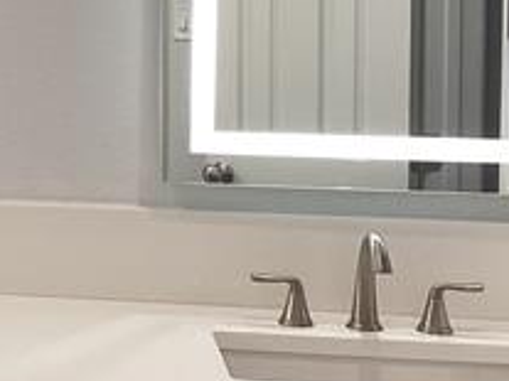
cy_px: 49
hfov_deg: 18.9
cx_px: -160
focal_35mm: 96
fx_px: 1411
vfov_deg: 15.2
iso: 80
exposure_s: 1/120
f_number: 2.4
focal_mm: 3.3
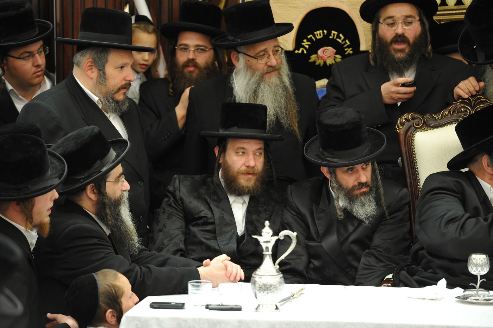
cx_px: 246
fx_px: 2600
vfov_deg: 7.2
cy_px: 164
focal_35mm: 190
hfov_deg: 10.8
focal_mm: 190
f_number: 3.5
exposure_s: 1/100
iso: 1250
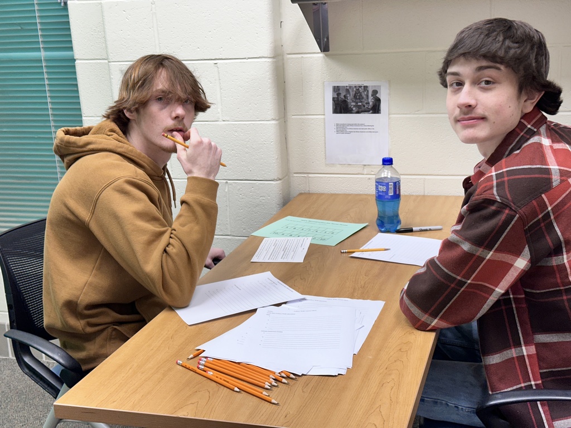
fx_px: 792
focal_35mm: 48
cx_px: 286
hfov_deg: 39.7
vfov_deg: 30.3
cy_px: 214
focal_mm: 6.86
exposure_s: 1/60
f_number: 1.78
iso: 64
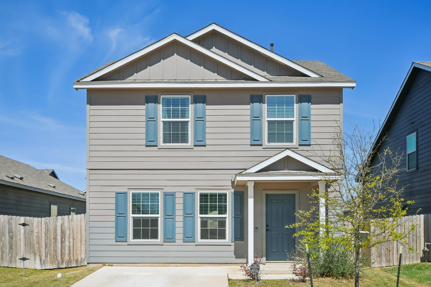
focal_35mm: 36
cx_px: 216
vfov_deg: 36.9
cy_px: 144
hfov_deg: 53.1
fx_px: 431
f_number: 8
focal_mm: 24
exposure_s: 1/2500
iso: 400
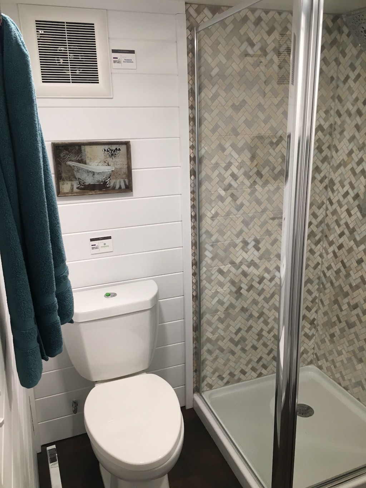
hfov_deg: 48.2
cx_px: 183
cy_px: 244
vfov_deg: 61.7
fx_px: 409
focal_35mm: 29
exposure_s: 1/30
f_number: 2.2
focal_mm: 4.15
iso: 64
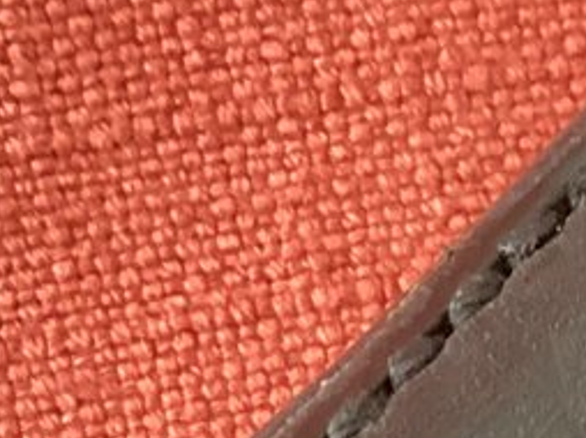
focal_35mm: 185
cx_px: 876
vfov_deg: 7.4
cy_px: 1149
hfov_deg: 10.3
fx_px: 3129
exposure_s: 1/30
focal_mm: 3.3
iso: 500
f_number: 2.4
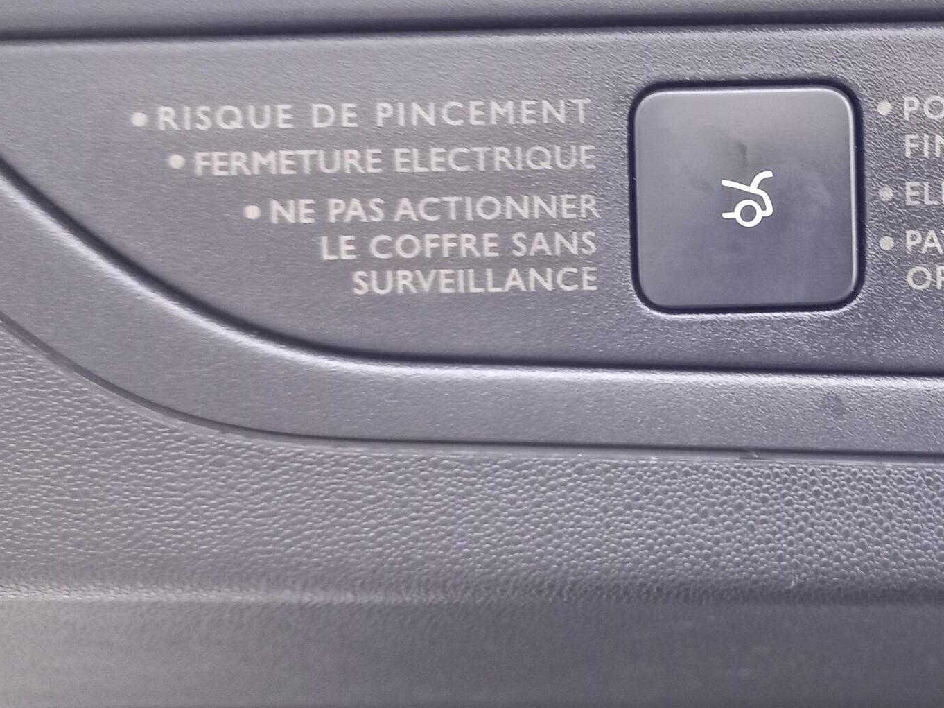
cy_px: 162
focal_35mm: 47
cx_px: 828
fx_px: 1281
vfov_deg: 30.3
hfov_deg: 38.0
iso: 400
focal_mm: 4.6
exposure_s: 1/24
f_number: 2
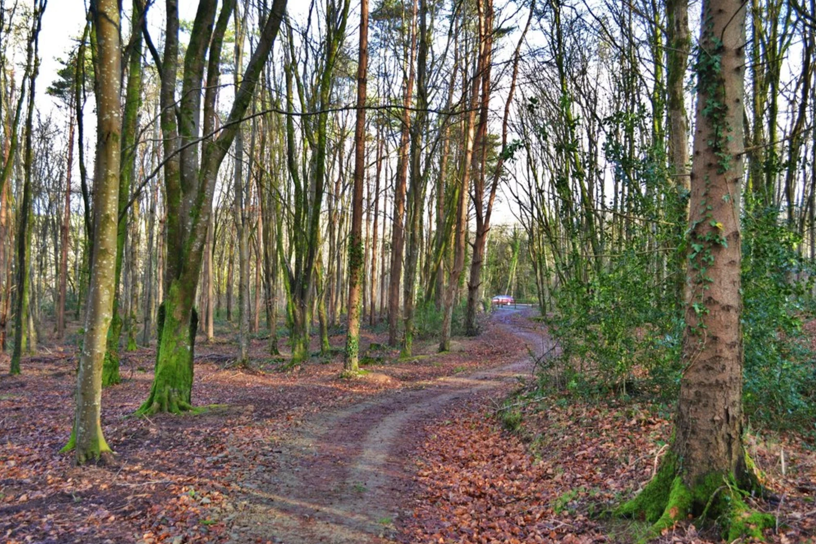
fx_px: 771
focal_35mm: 34
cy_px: 276
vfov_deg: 38.9
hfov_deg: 55.8
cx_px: 412
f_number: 5.6
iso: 400
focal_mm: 22
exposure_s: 1/125
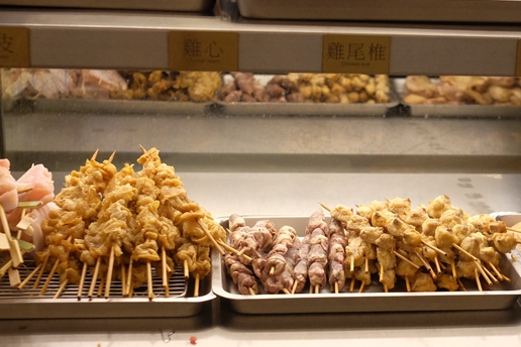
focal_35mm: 61
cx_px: 361
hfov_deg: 32.5
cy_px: 250
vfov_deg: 22.1
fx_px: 883
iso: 2500
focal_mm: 23
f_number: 2.8
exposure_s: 1/680
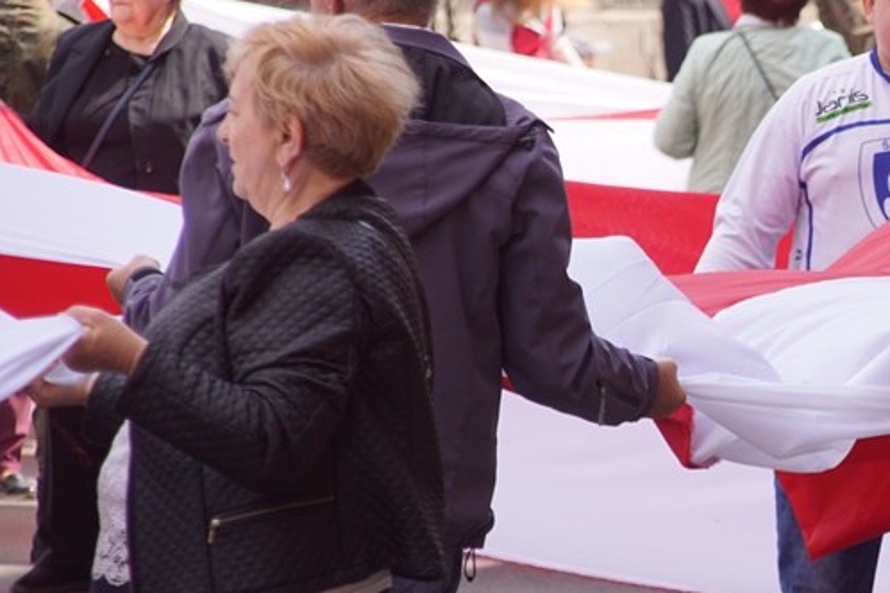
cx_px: 877
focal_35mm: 407
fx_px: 10061
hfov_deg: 5.1
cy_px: 330
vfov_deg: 3.4
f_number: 5.6
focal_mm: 135
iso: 200
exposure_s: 1/250
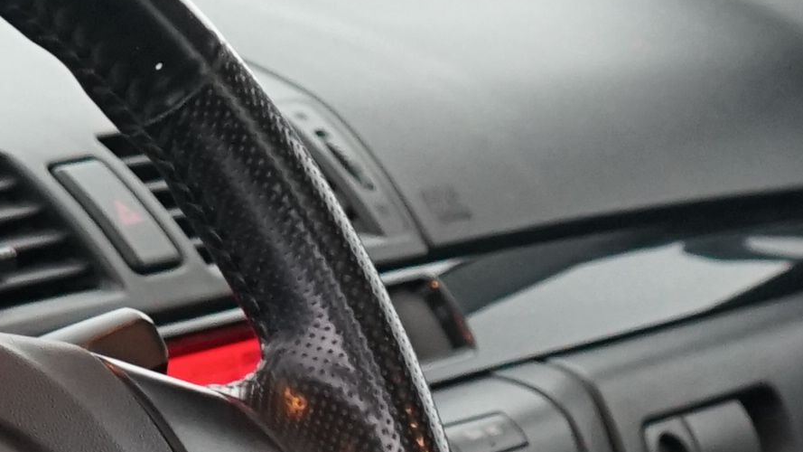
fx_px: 4216
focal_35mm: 198
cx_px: 397
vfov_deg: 6.1
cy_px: 422
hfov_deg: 10.9
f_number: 4
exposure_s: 1/50
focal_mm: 28
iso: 2000
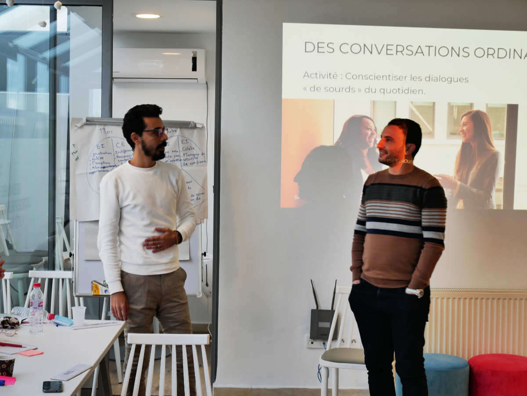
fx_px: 975
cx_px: 264
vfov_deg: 23.0
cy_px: 198
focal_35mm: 64
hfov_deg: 30.2
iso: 800
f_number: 5.6
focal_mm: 32
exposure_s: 1/20
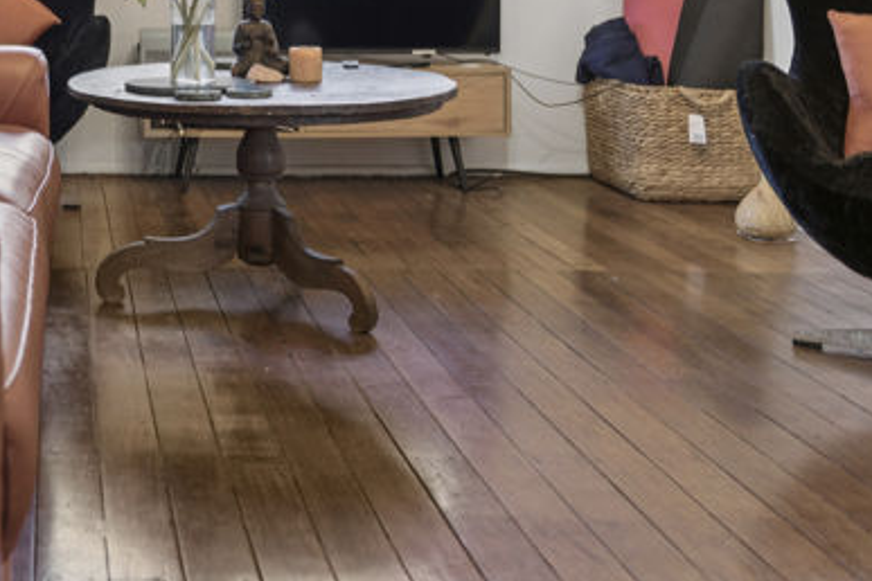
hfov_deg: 31.8
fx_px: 1453
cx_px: 88
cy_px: -6
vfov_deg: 21.8
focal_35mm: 60
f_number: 2.8
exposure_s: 1/40
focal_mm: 29
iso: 800
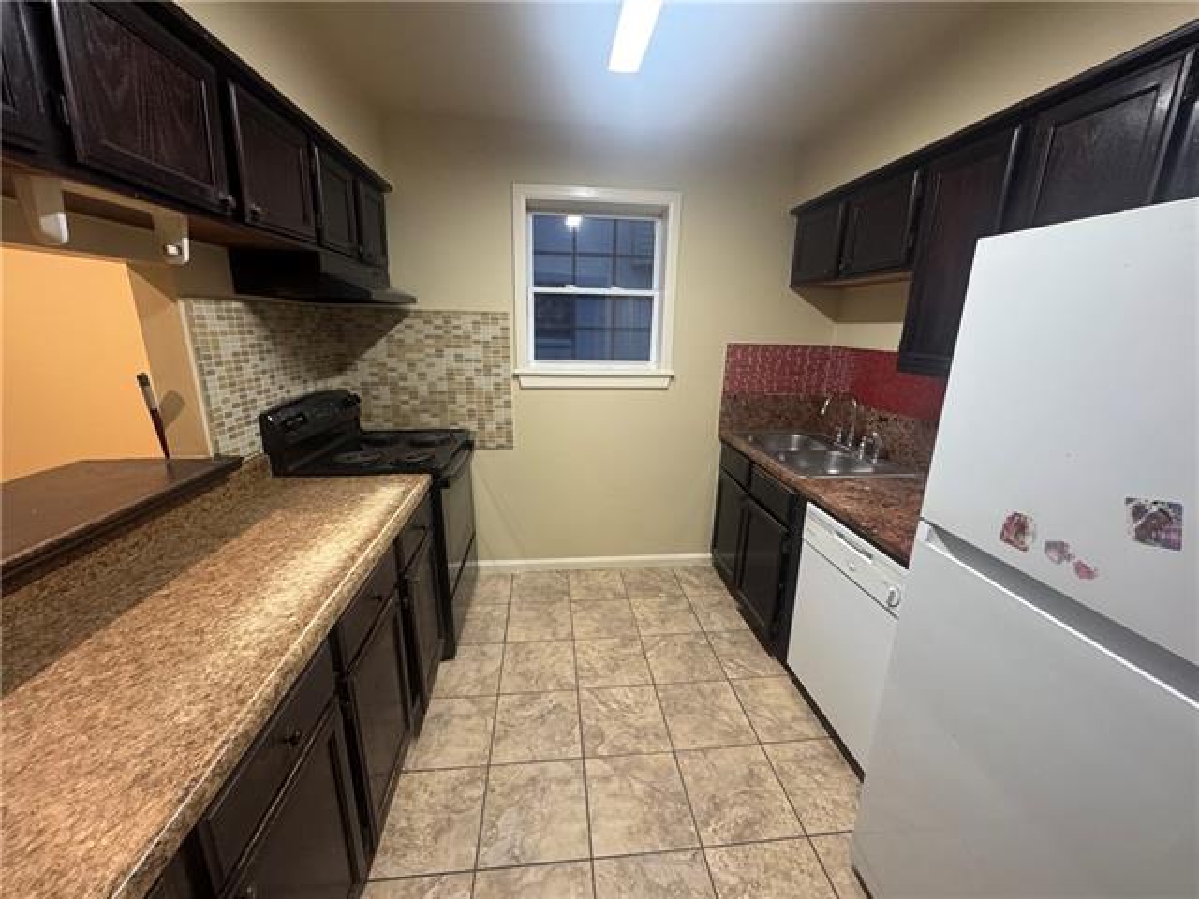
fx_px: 485
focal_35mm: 14
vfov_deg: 85.7
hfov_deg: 102.1
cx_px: 600
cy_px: 450
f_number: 2.2
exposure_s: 1/60
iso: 320
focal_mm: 2.22
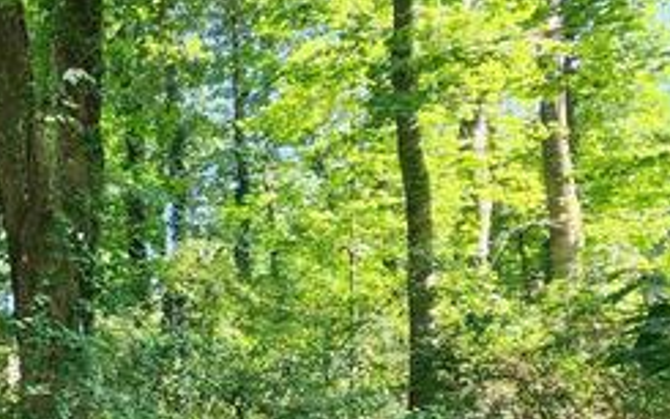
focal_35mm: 36
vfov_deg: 33.4
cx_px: -107
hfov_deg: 40.5
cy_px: 381
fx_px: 657
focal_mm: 2.2
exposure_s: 1/60
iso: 50
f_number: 2.2
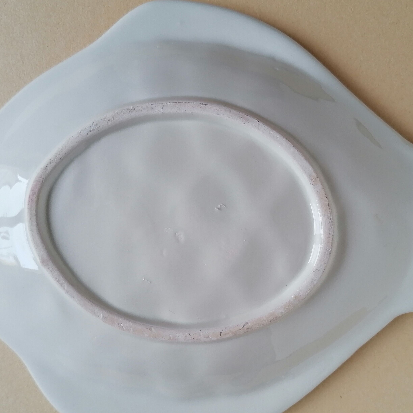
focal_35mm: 39
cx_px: 224
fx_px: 526
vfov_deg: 42.8
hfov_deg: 42.8
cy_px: 217
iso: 80
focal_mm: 4.75
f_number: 1.8
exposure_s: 1/100
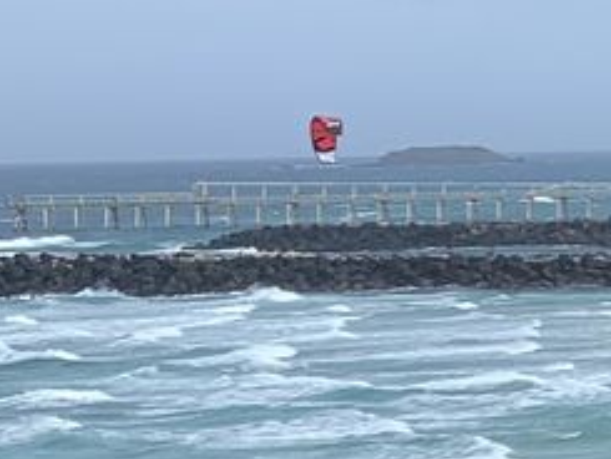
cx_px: 1571
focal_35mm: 153
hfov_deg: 10.6
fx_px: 2702
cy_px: 621
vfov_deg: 9.5
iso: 25
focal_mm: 4.25
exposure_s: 1/2208
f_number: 1.8
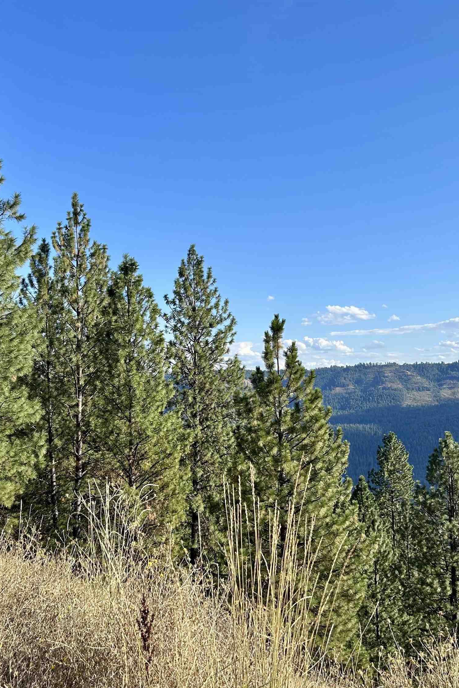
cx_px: 208
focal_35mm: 37
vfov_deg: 51.9
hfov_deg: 35.9
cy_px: 353
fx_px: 707
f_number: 1.5
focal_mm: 5.7
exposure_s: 1/2915
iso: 50
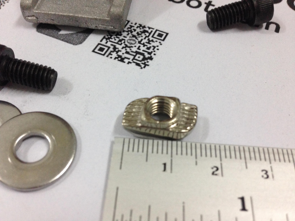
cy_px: 110
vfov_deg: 42.9
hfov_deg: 55.4
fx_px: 281
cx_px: 148
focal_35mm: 33
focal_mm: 4.12
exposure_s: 1/20
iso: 200
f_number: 2.4
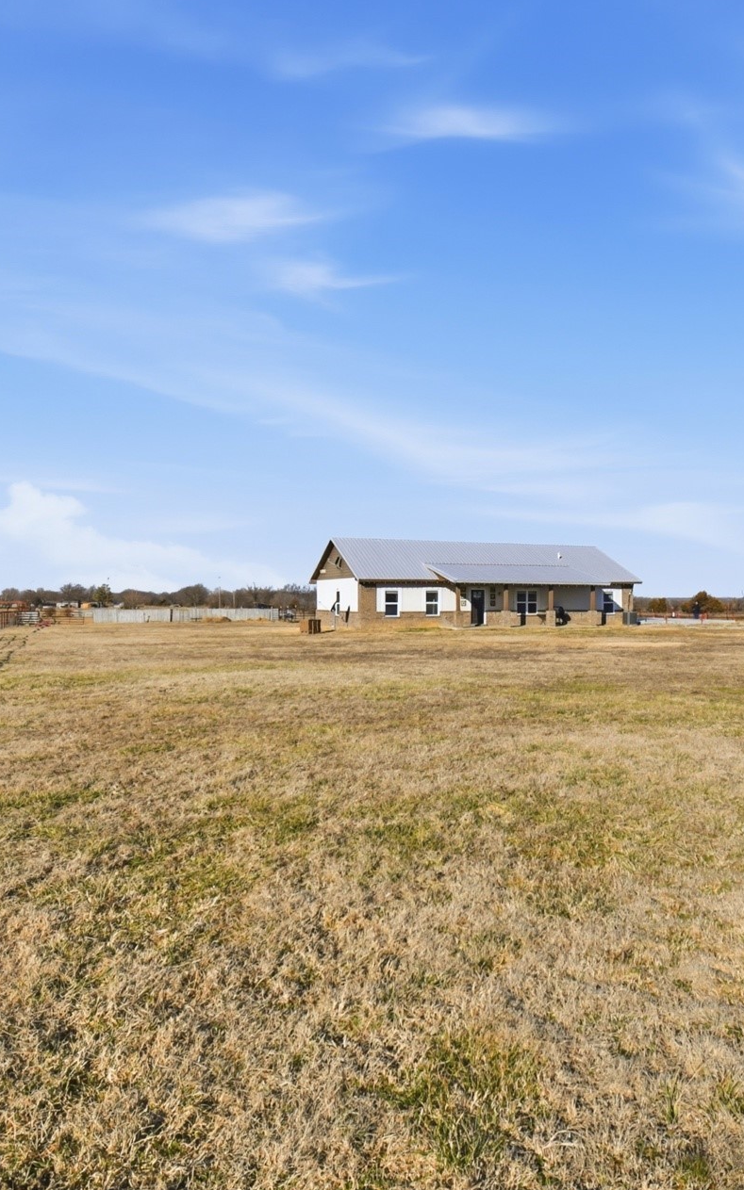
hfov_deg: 51.9
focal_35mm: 23
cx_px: 499
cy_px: 594
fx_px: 746
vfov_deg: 77.2
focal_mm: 10
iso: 250
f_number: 13
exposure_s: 1/2500
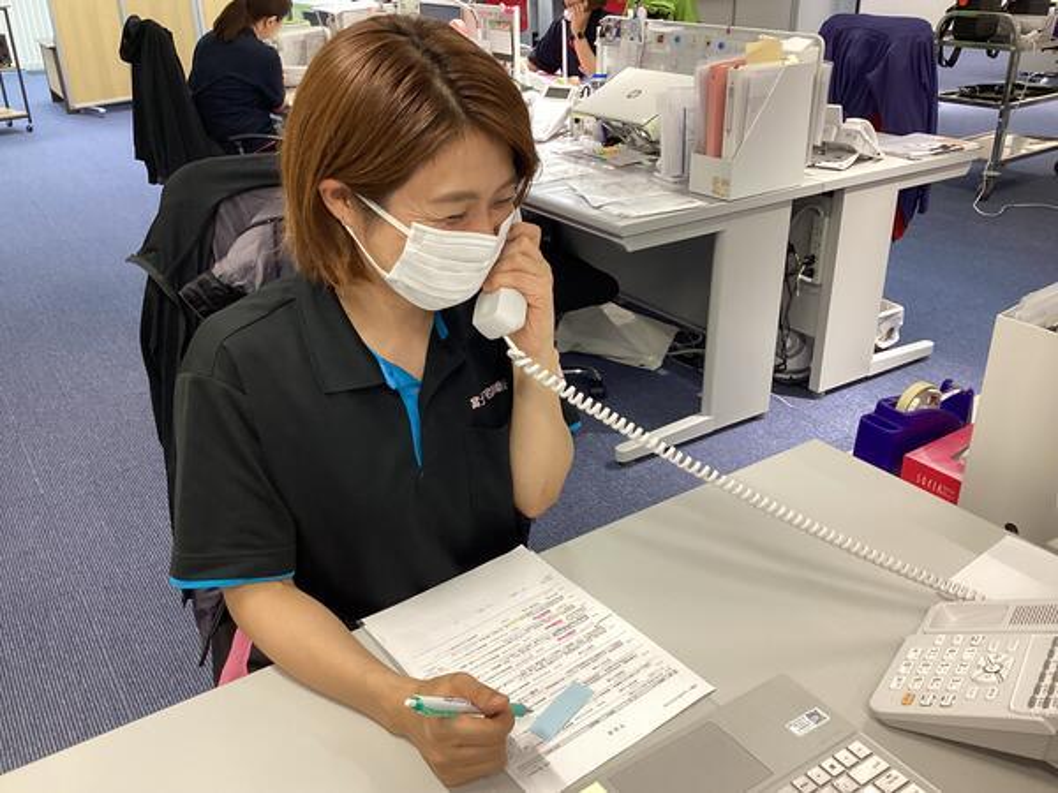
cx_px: 529
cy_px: 396
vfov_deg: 45.4
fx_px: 947
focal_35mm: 31
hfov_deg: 58.4
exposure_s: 1/50
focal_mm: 3.3
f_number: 2.4
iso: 125
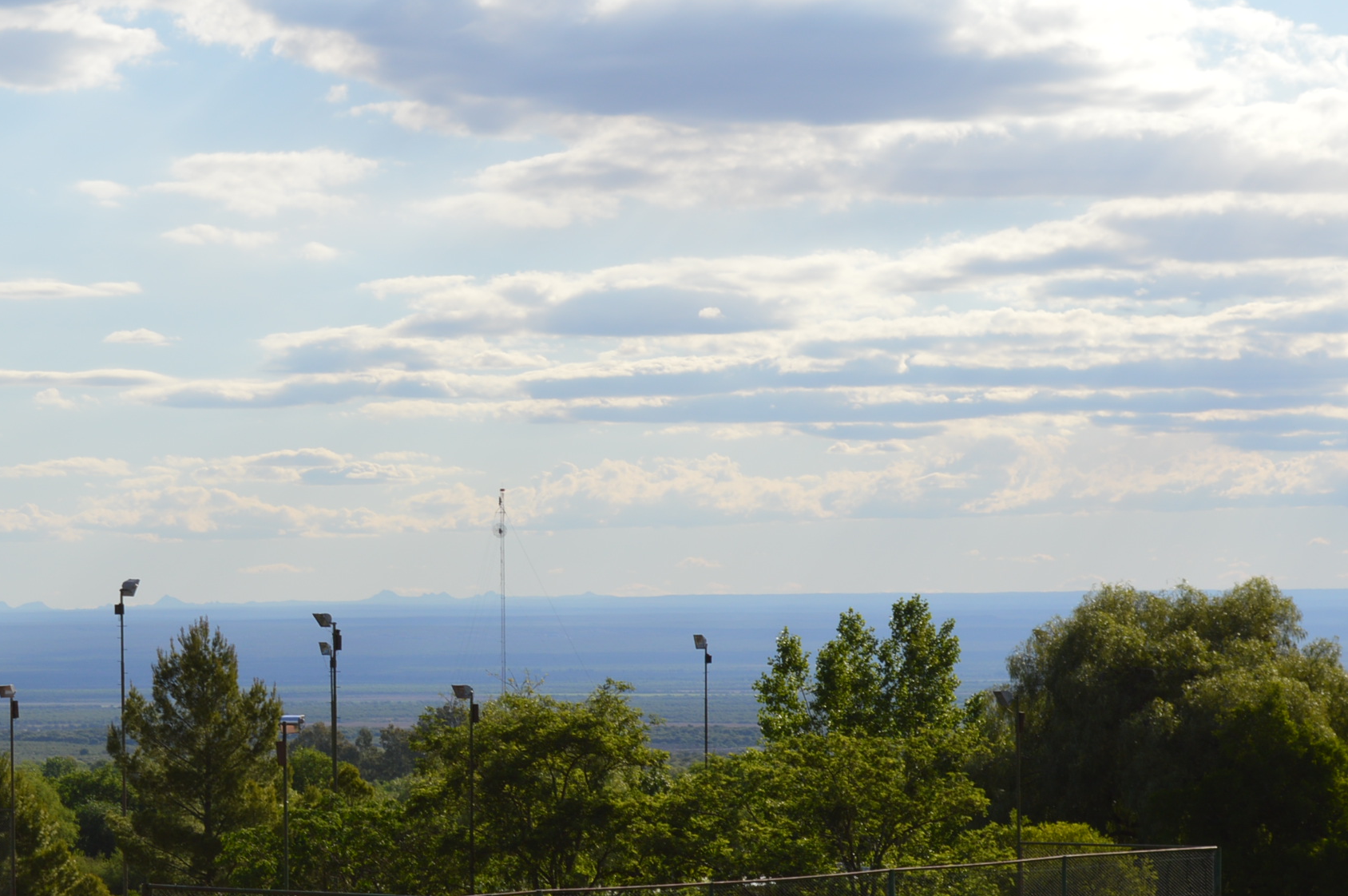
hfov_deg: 14.7
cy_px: 599
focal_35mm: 139
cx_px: 425
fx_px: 5200
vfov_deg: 9.8
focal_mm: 52
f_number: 11
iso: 100
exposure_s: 1/200
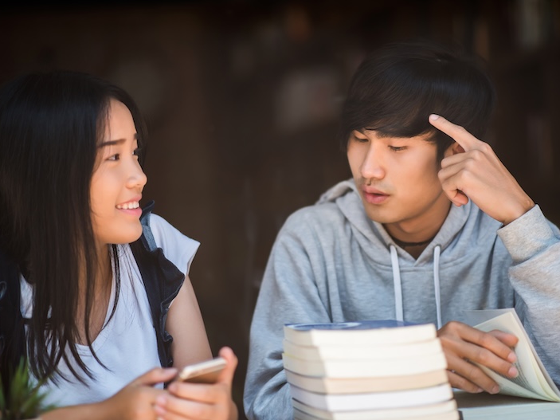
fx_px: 1504
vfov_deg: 15.9
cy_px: 212
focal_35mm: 93
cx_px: 307
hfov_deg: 21.1
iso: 100
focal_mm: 85
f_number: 1.8
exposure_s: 1/1000
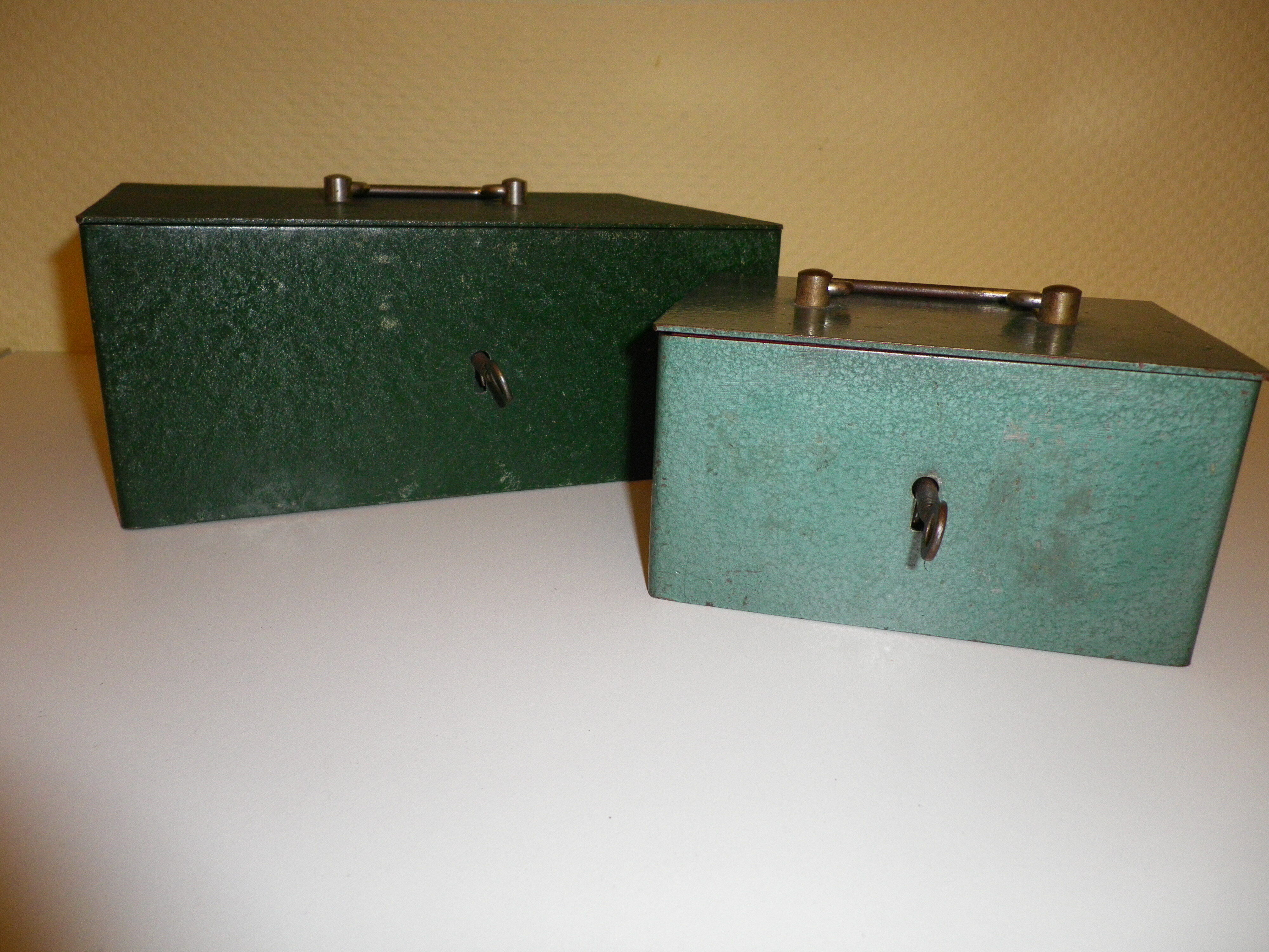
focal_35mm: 28
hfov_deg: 63.4
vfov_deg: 49.7
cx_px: 634
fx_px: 1026
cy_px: 476
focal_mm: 4.9
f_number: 2.6
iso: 160
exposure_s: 1/60
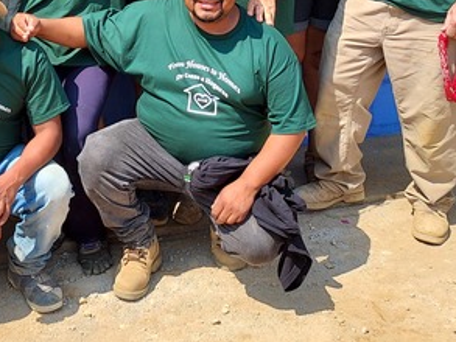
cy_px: -3
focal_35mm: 59
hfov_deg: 31.6
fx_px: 778
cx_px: 73
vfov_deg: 23.7
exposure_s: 1/706
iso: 40
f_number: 1.8
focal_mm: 4.6
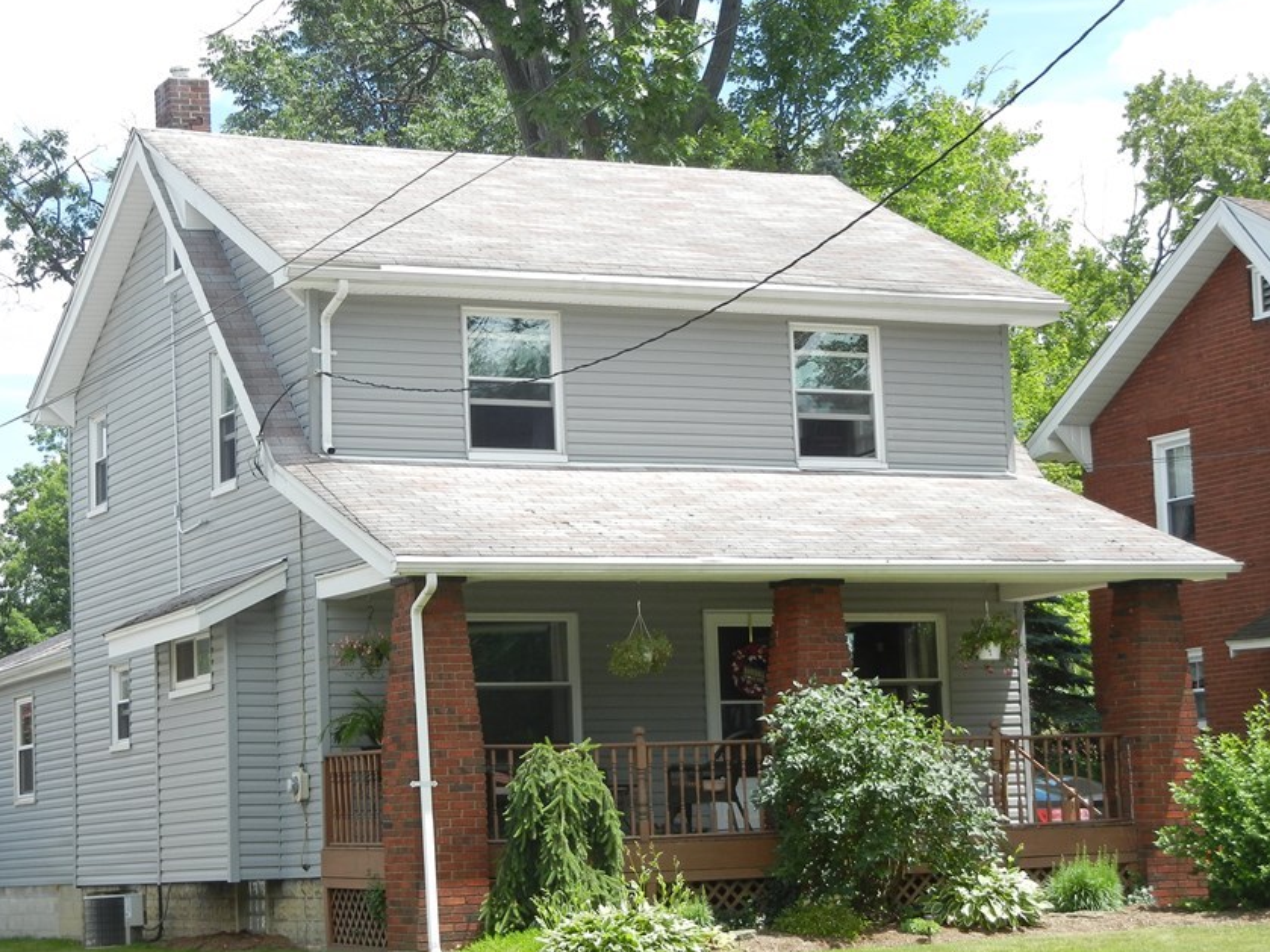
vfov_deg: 17.8
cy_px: 519
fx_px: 3045
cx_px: 545
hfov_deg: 23.5
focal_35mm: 83
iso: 160
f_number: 4.1
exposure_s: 1/433
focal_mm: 12.2
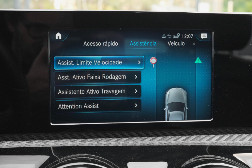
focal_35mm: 56
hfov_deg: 35.6
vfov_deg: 24.2
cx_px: 126
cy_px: 84
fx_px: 392
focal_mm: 37.4
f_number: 8
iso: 2500
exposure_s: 1/320
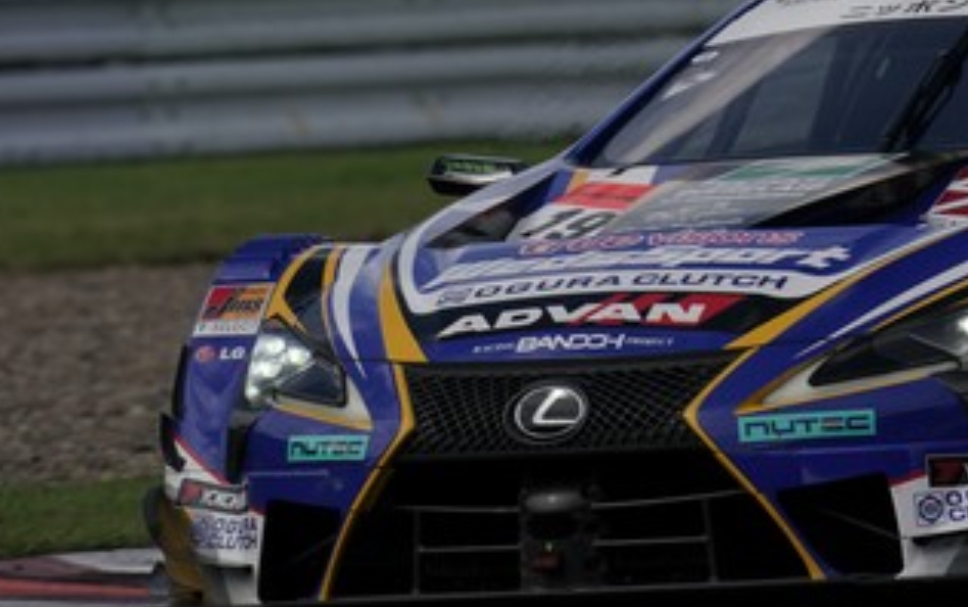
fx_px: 33000
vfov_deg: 1.1
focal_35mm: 1250
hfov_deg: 1.7
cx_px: 910
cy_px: 86
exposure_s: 1/1000
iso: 200
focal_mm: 539
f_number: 9
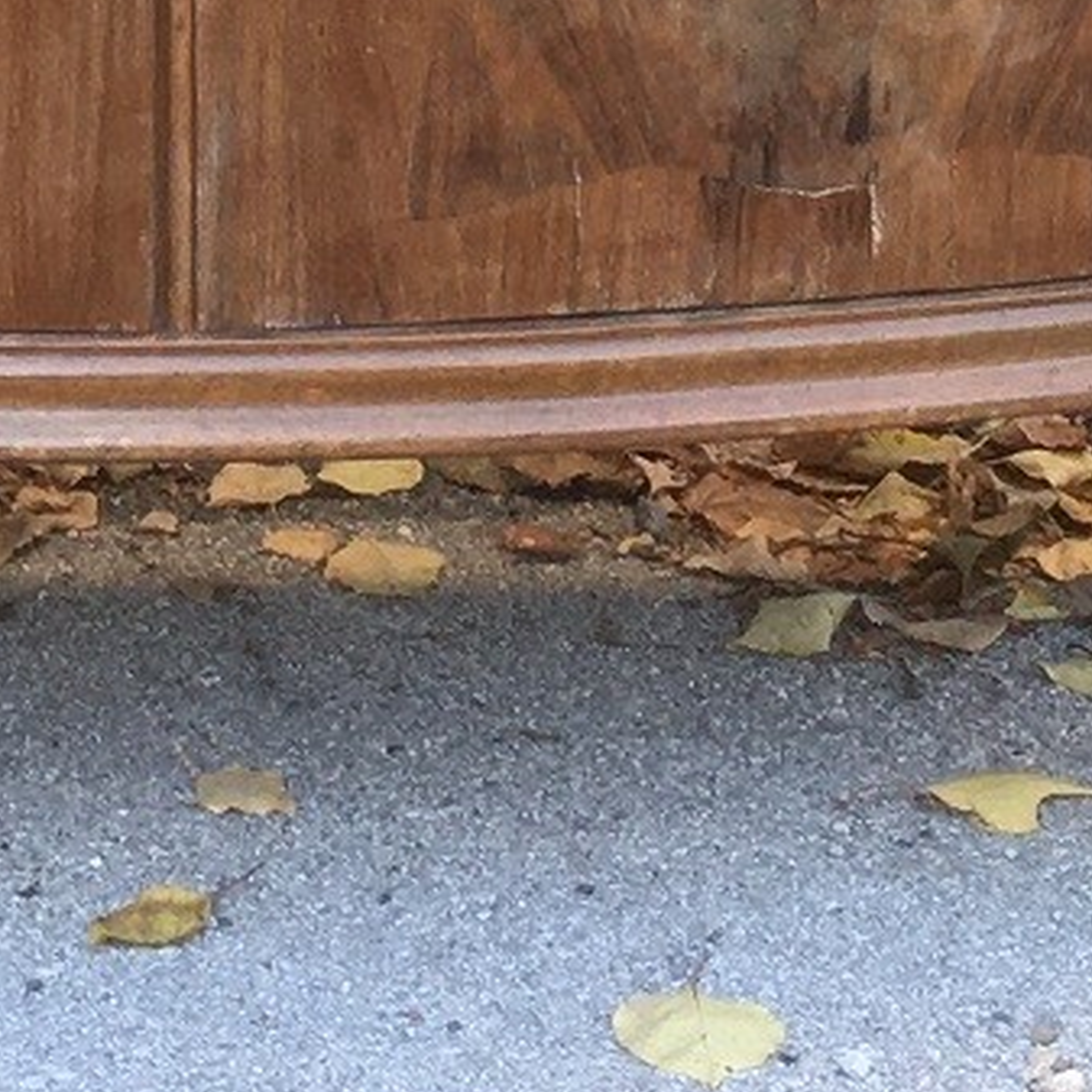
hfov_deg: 11.5
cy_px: -1384
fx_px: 5425
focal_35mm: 152
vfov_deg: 10.2
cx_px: 288
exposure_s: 1/100
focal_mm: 4.15
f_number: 2.2
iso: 40
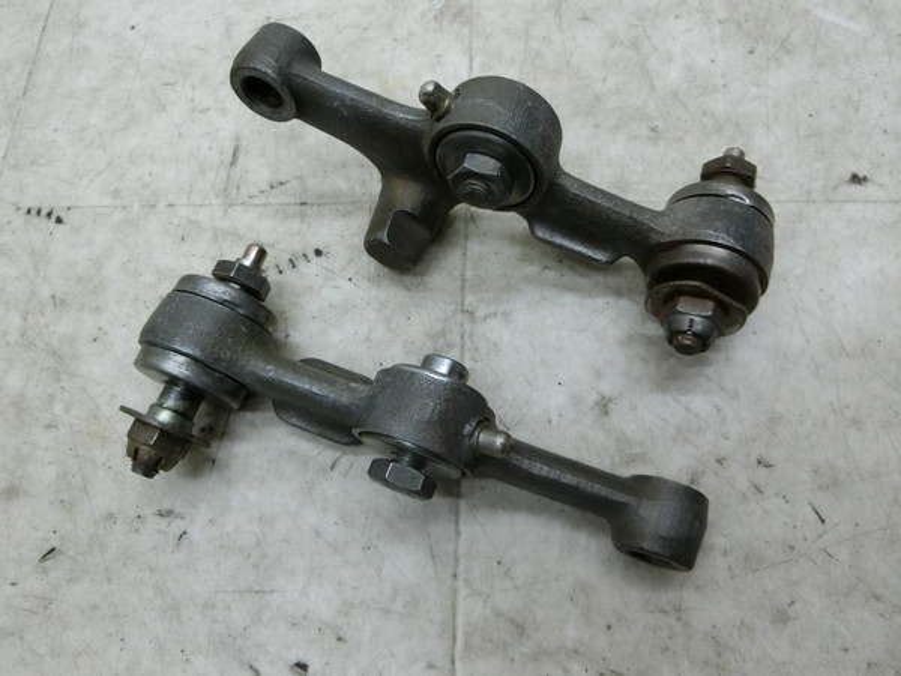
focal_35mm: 25
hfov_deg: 69.4
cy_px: 338
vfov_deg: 54.9
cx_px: 450
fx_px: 651
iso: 400
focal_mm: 4.5
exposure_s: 1/100
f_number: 3.5
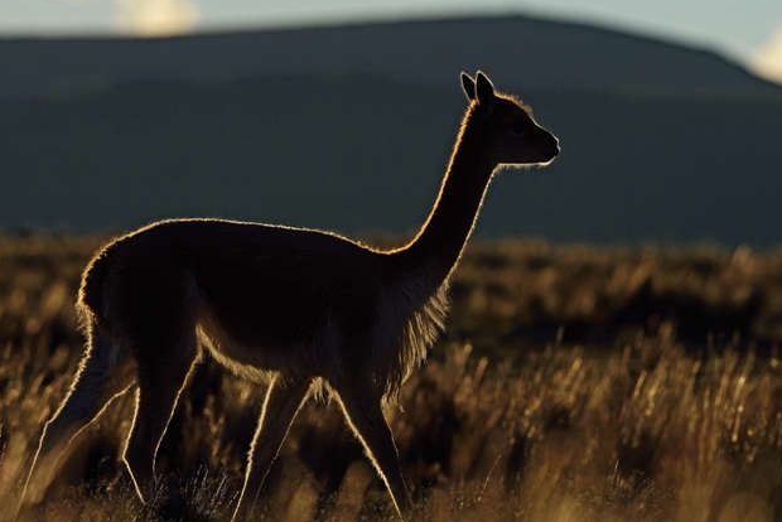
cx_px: 362
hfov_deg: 4.0
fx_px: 11300
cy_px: 277
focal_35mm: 520
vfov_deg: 2.6
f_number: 8
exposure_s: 1/4000
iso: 400
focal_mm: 420
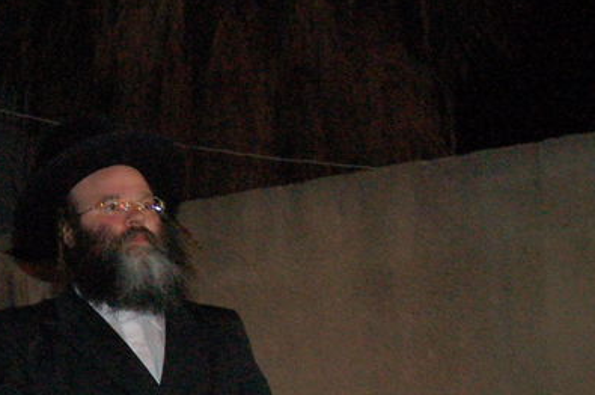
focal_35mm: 117
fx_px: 1931
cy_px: 179
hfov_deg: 16.4
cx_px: -218
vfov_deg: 11.7
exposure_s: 1/60
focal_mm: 22
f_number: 5
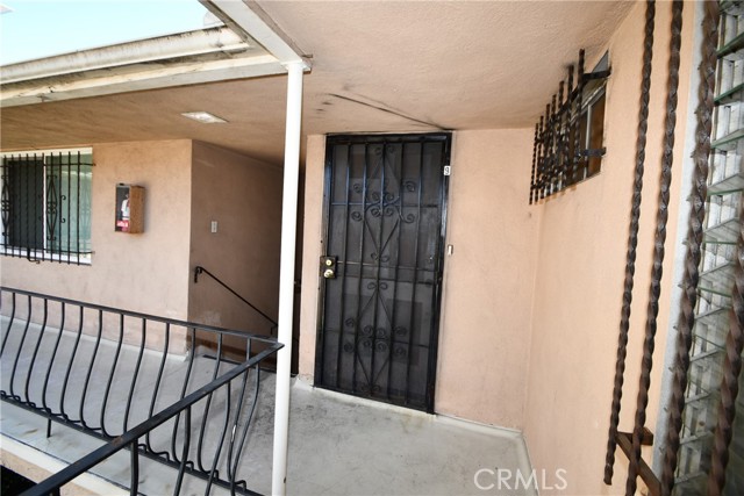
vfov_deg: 77.4
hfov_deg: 100.4
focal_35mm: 15
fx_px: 310
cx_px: 372
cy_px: 248
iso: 180
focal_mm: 10
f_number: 5.6
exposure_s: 1/125
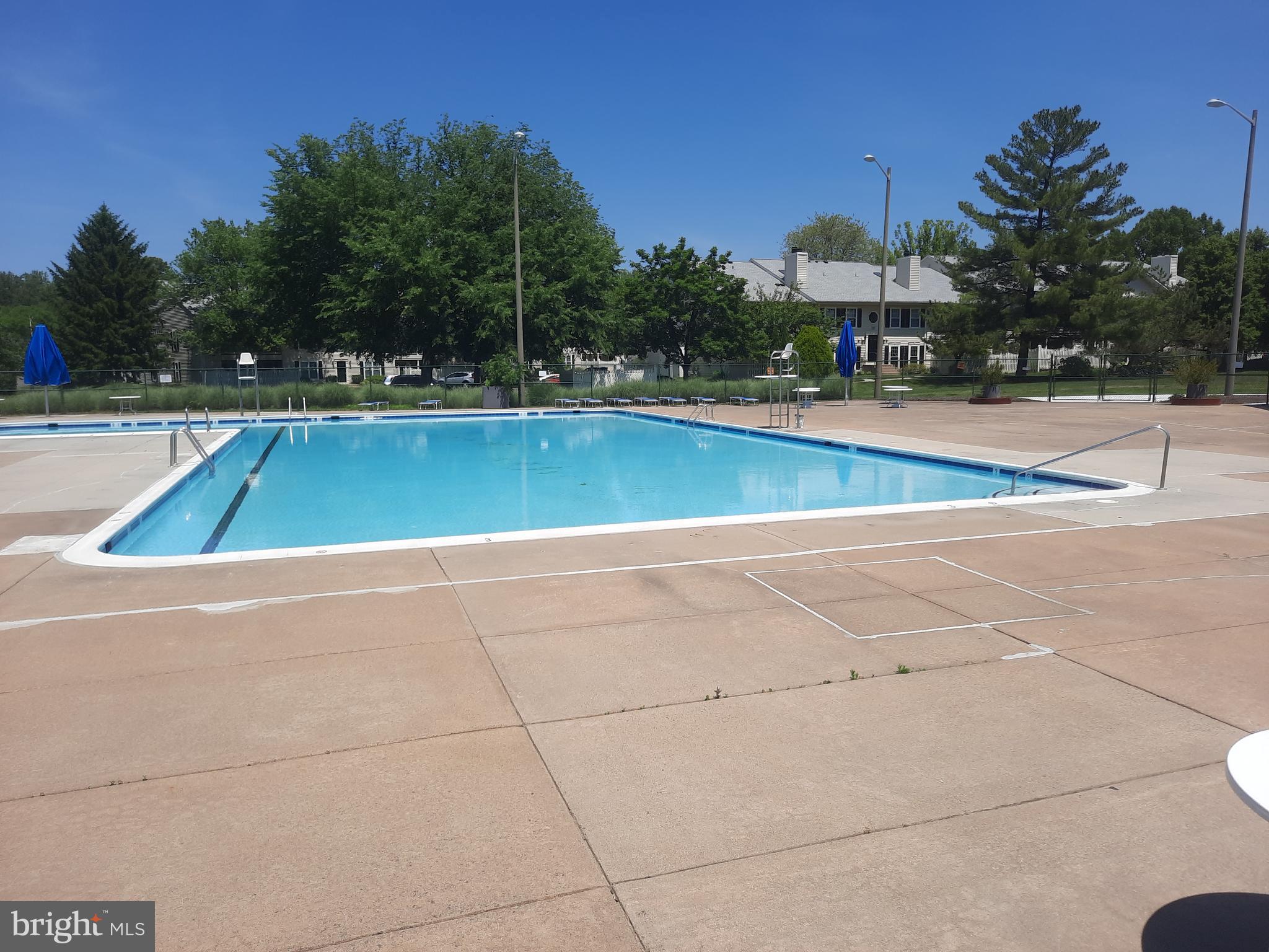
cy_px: 476
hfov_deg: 69.4
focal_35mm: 25
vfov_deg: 54.9
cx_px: 634
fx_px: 916
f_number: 2
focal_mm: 4.6
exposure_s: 1/1366
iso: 32
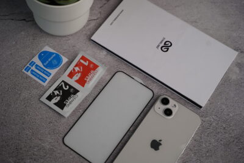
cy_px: 82
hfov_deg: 34.5
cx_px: 122
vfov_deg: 23.4
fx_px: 393
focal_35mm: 58
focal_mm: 58
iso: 200
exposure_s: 1/160
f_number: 4
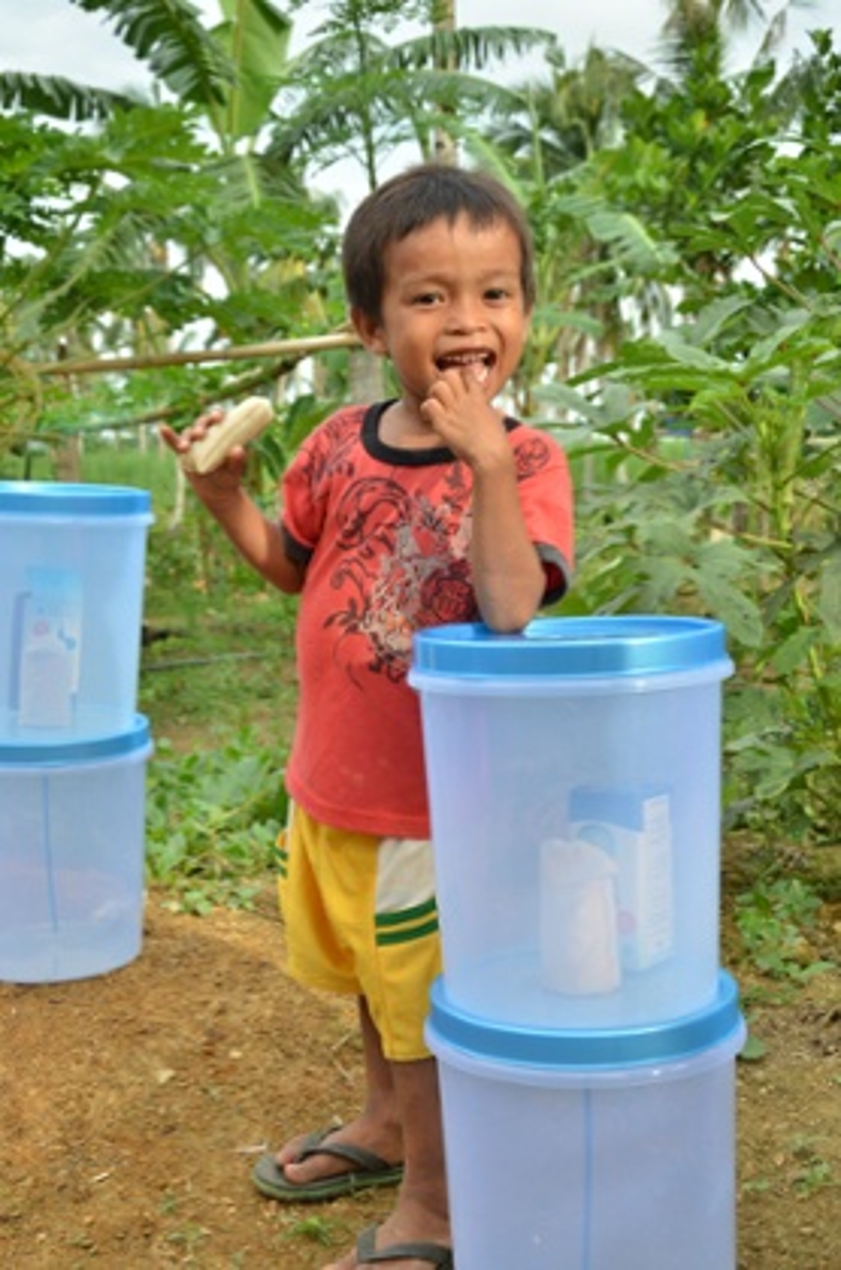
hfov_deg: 27.9
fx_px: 1690
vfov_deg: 41.2
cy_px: 635
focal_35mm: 48
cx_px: 420
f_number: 7.1
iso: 400
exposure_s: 1/320
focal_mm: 32
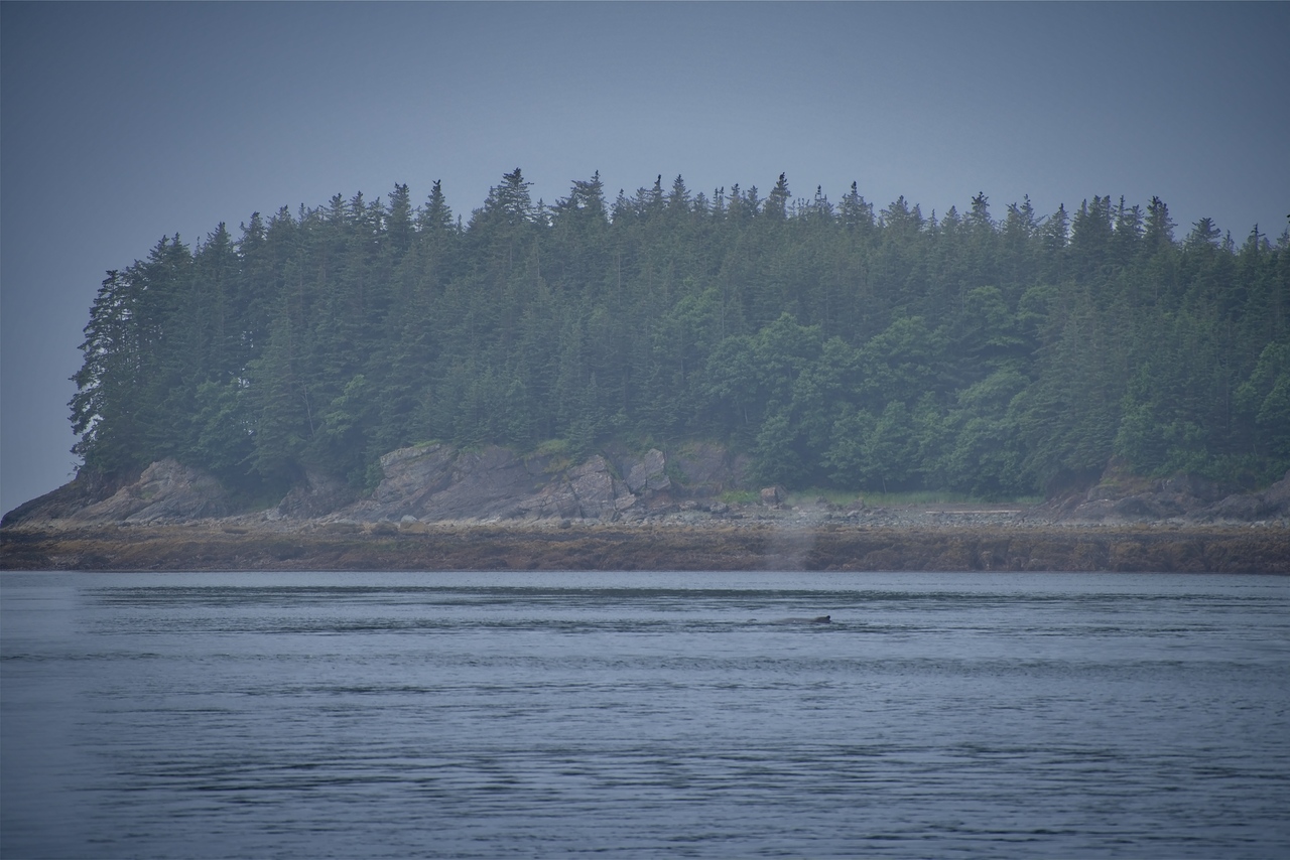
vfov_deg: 4.6
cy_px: 430
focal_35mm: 300
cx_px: 645
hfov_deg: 6.9
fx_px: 10752
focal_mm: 300
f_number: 5.6
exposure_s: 1/640
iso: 200
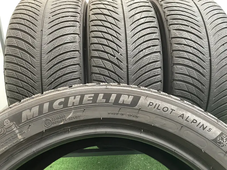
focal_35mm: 26
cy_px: 85
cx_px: 114
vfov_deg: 53.1
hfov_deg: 67.3
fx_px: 170
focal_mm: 4.2
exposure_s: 1/60
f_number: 1.6
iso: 320
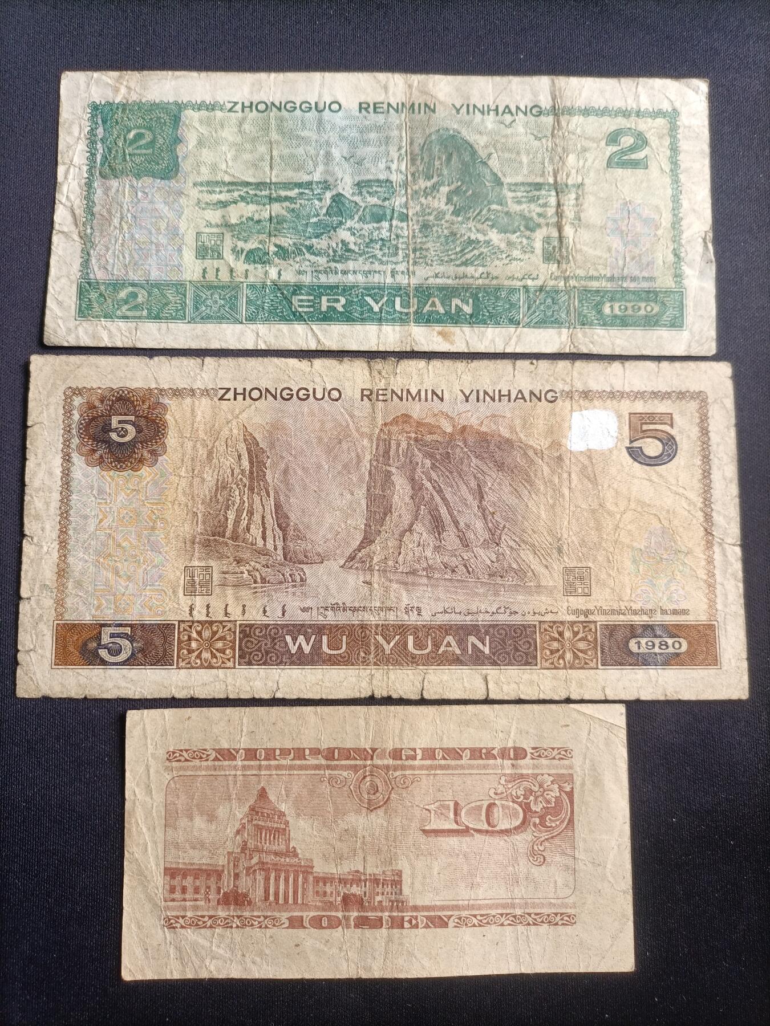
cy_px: 513
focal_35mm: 26
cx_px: 385
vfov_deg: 67.3
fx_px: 771
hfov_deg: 53.1
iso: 167
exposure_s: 1/100
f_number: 1.8
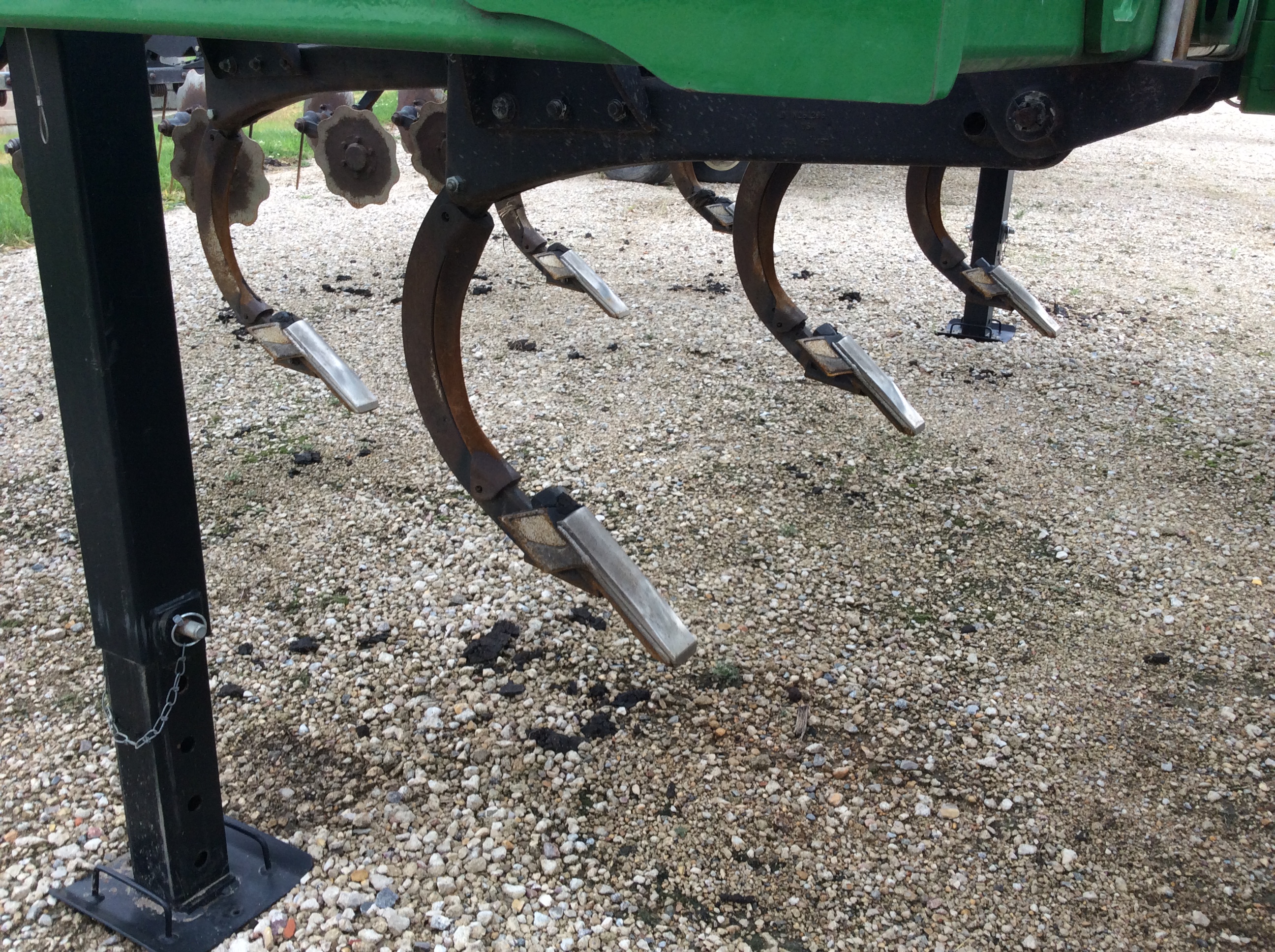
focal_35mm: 32
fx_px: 1177
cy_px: 476
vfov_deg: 44.1
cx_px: 638
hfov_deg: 56.9
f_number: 2.4
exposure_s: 1/146
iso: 32
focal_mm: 3.3
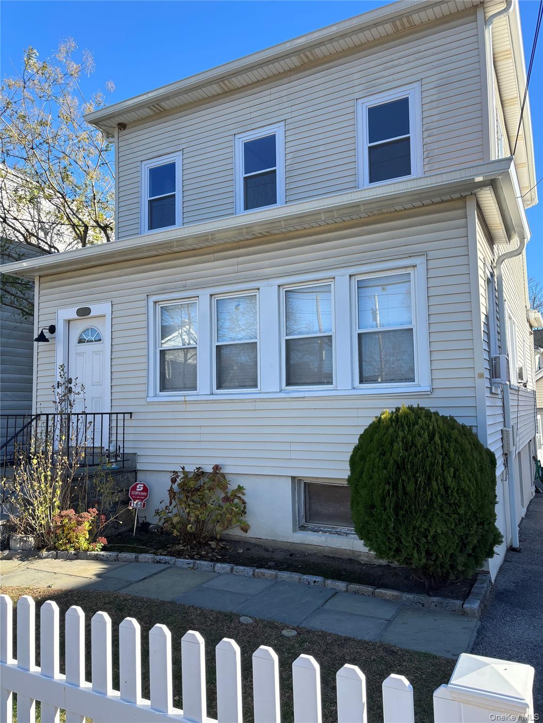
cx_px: 272
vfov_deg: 67.3
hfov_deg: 53.1
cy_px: 362
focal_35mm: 26
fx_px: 544
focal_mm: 5.96
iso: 50
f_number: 1.6
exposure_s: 1/1080
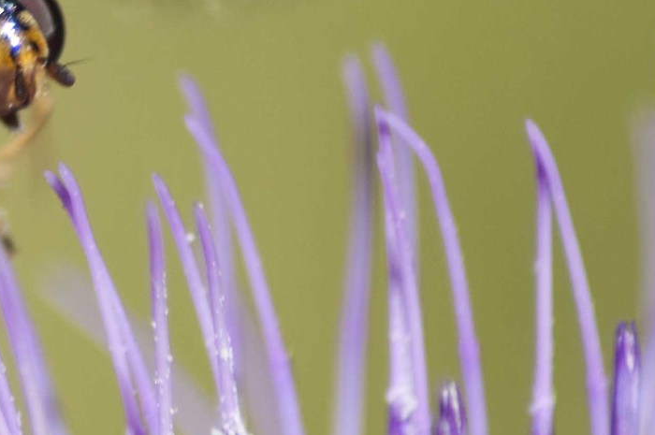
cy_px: 71
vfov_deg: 0.9
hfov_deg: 1.3
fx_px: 28023
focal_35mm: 1542
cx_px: -145
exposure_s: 1/640
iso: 250
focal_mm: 300
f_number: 8
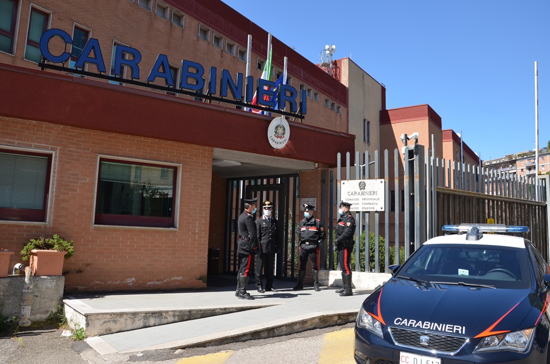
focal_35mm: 27
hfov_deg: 67.5
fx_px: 412
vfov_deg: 47.7
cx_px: 275
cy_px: 182
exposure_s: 1/200
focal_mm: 18
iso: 100
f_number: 8
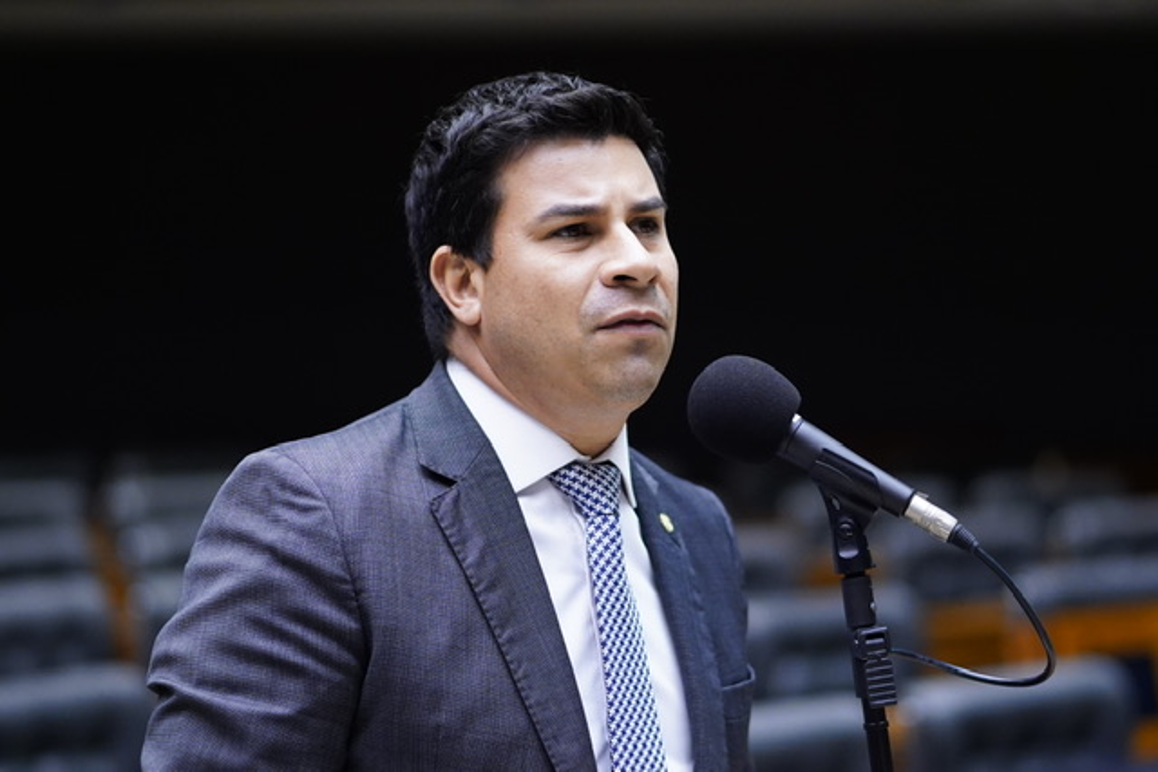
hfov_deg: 16.1
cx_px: 579
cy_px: 386
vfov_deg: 10.8
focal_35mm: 127
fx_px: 4086
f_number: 2
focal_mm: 85
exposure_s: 1/250
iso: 2500
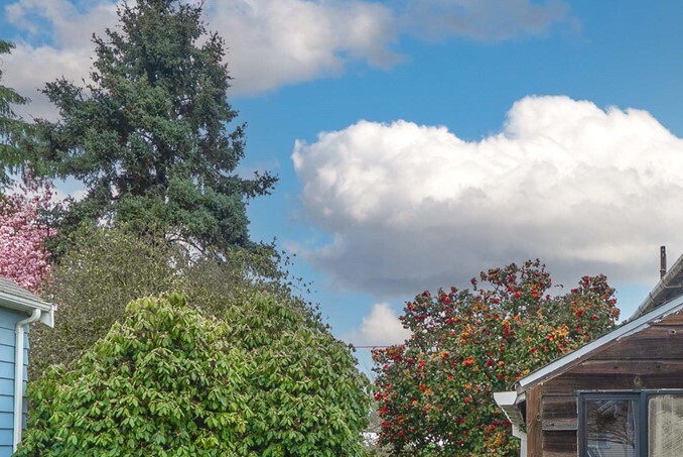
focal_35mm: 35
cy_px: 473
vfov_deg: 34.0
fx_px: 664
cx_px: 557
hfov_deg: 50.7
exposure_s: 1/30
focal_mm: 14
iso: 400
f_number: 7.1
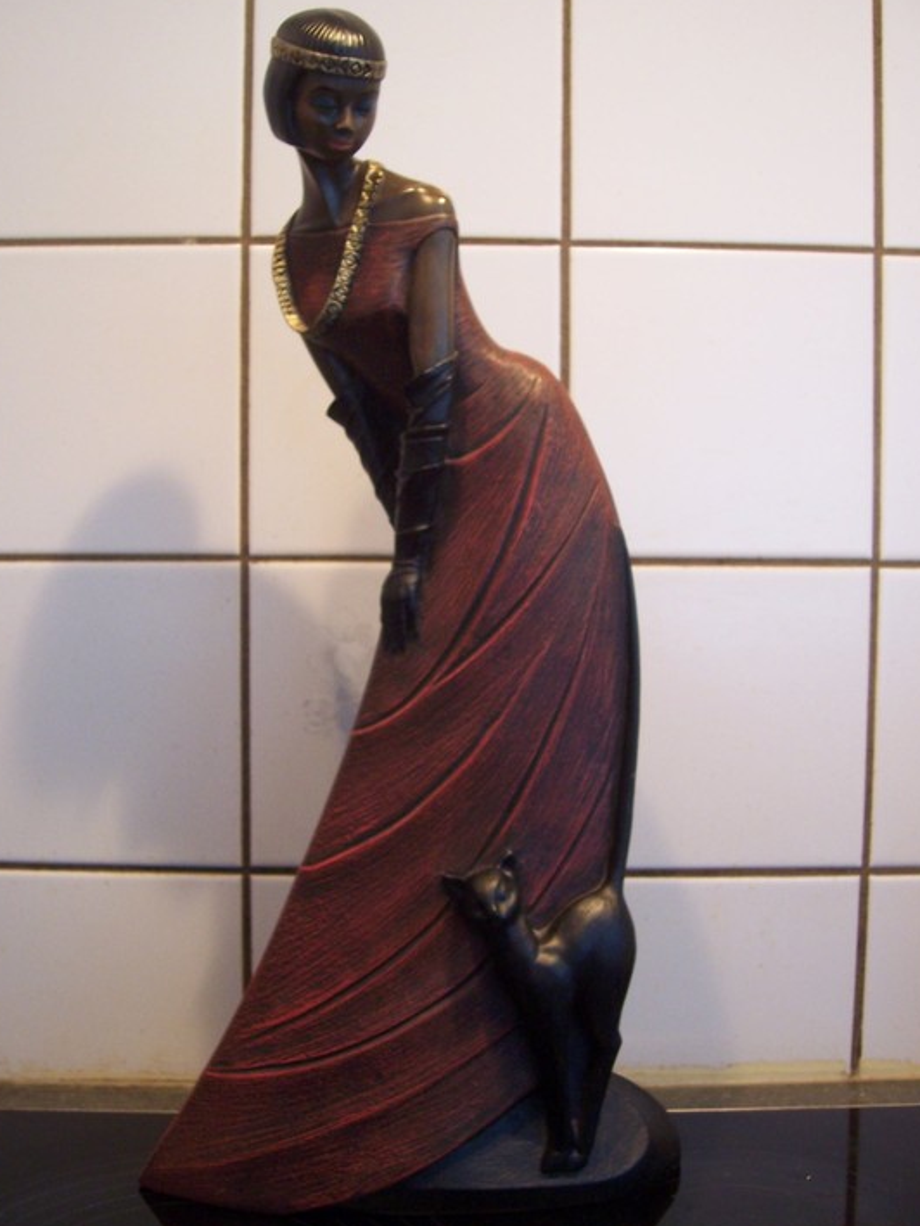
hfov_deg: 36.8
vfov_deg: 47.9
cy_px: 614
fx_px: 1382
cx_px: 444
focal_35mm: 39
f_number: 3
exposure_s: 1/3
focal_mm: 6
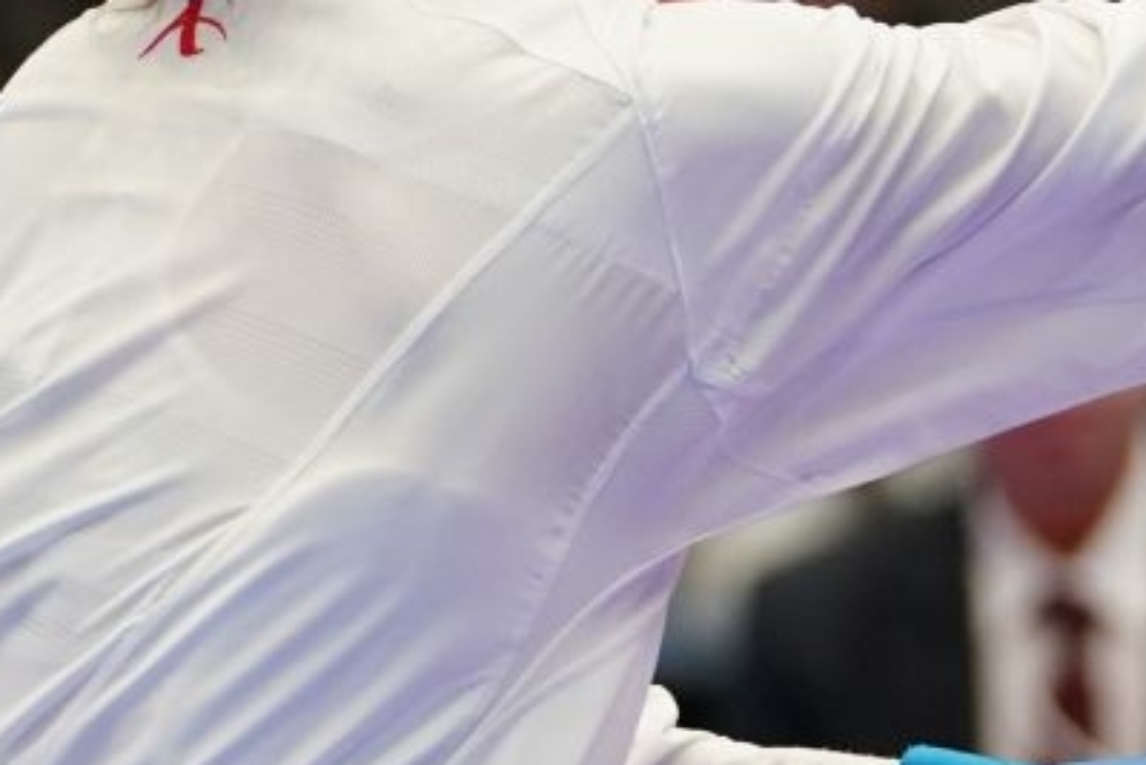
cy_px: 249
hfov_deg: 3.3
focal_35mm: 630
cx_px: 582
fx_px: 20061
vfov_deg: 2.2
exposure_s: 1/1000
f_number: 2.8
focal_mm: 140
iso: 2500
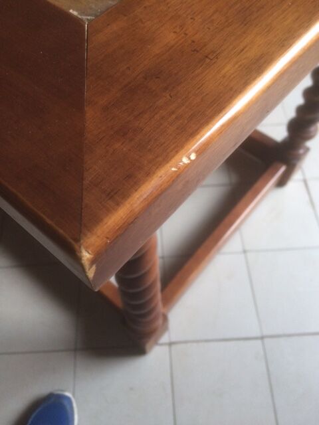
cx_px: 160
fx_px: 356
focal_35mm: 29
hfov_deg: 48.2
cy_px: 212
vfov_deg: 61.7
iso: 125
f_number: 2.2
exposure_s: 1/33
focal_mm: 4.15
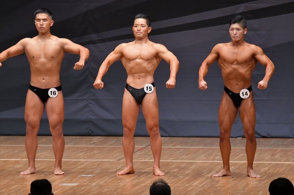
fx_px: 2204
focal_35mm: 270
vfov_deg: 5.1
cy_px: 98
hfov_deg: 7.6
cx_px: 147
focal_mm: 180
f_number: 5.6
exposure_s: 1/400
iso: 6400
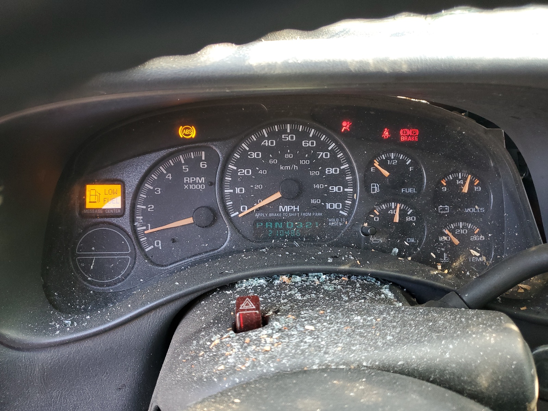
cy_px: 206
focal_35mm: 26
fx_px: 412
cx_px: 274
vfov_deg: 53.1
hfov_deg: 67.3
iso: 95
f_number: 1.5
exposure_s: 1/60.2
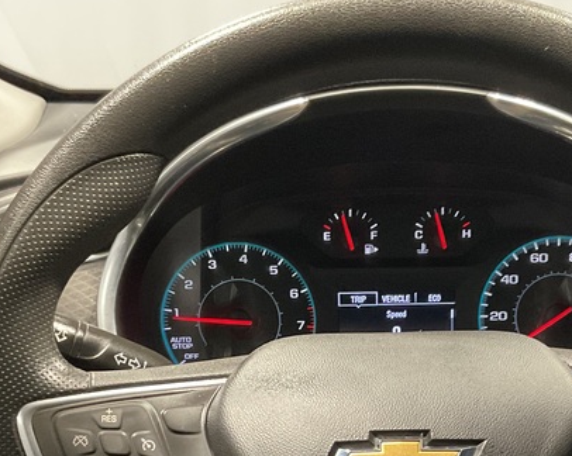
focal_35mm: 67
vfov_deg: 22.0
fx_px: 1133
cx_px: 345
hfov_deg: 28.3
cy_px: 453
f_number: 1.8
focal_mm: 3
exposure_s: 1/25
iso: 320
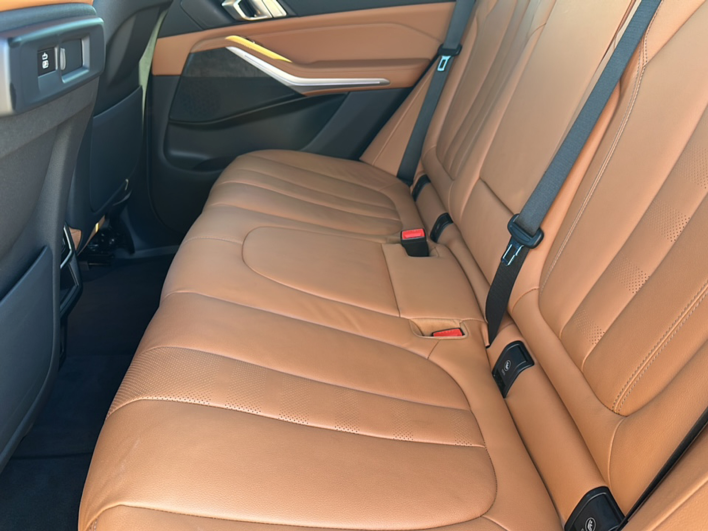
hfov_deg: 69.4
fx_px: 511
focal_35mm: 25
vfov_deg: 54.9
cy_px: 266
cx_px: 354
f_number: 1.78
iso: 100
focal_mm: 6.86
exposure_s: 1/76
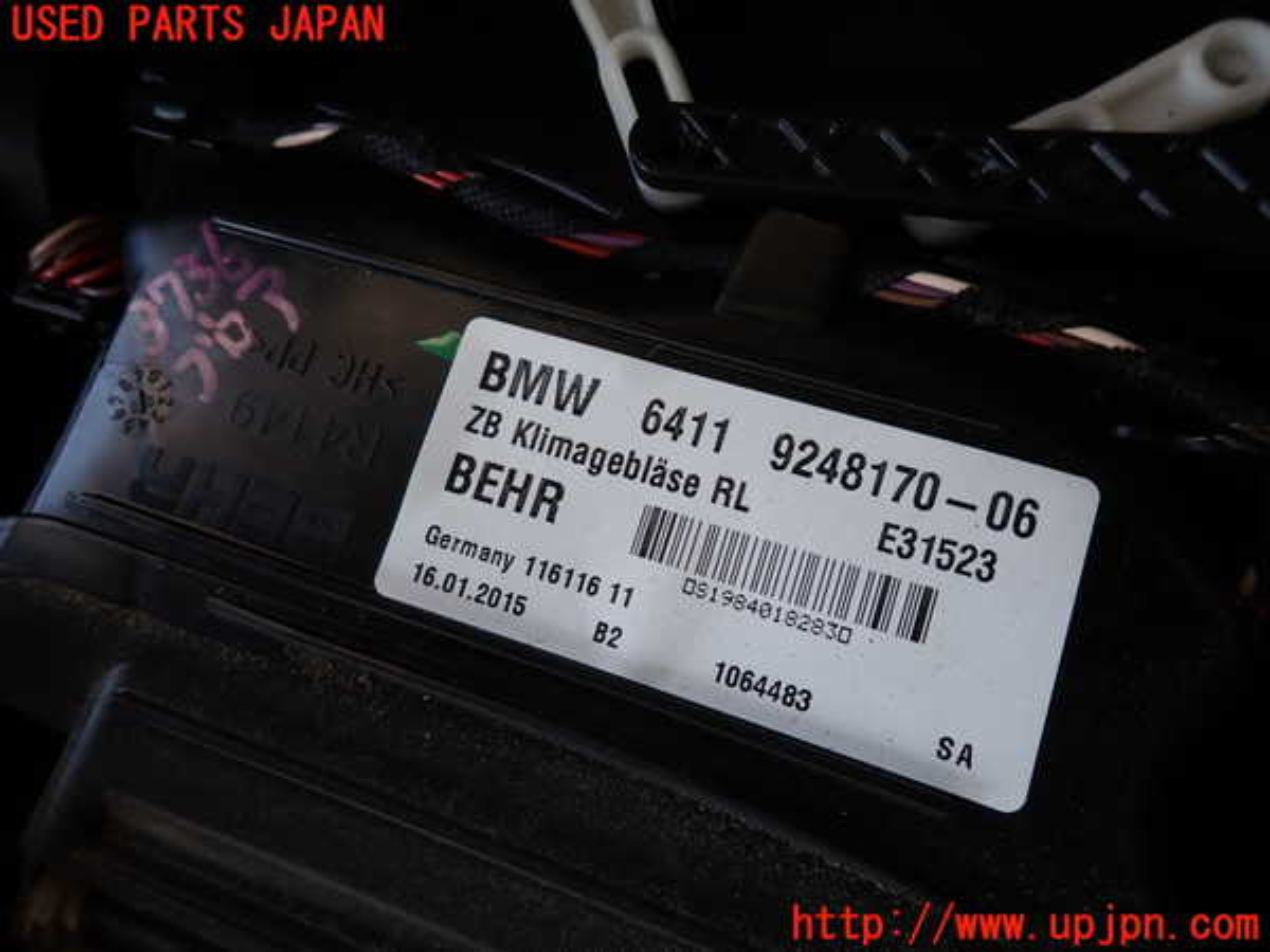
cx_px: 635
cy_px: 476
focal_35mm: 25
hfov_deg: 69.4
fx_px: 917
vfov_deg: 54.9
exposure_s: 1/80
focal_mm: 4.5
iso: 100
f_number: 2
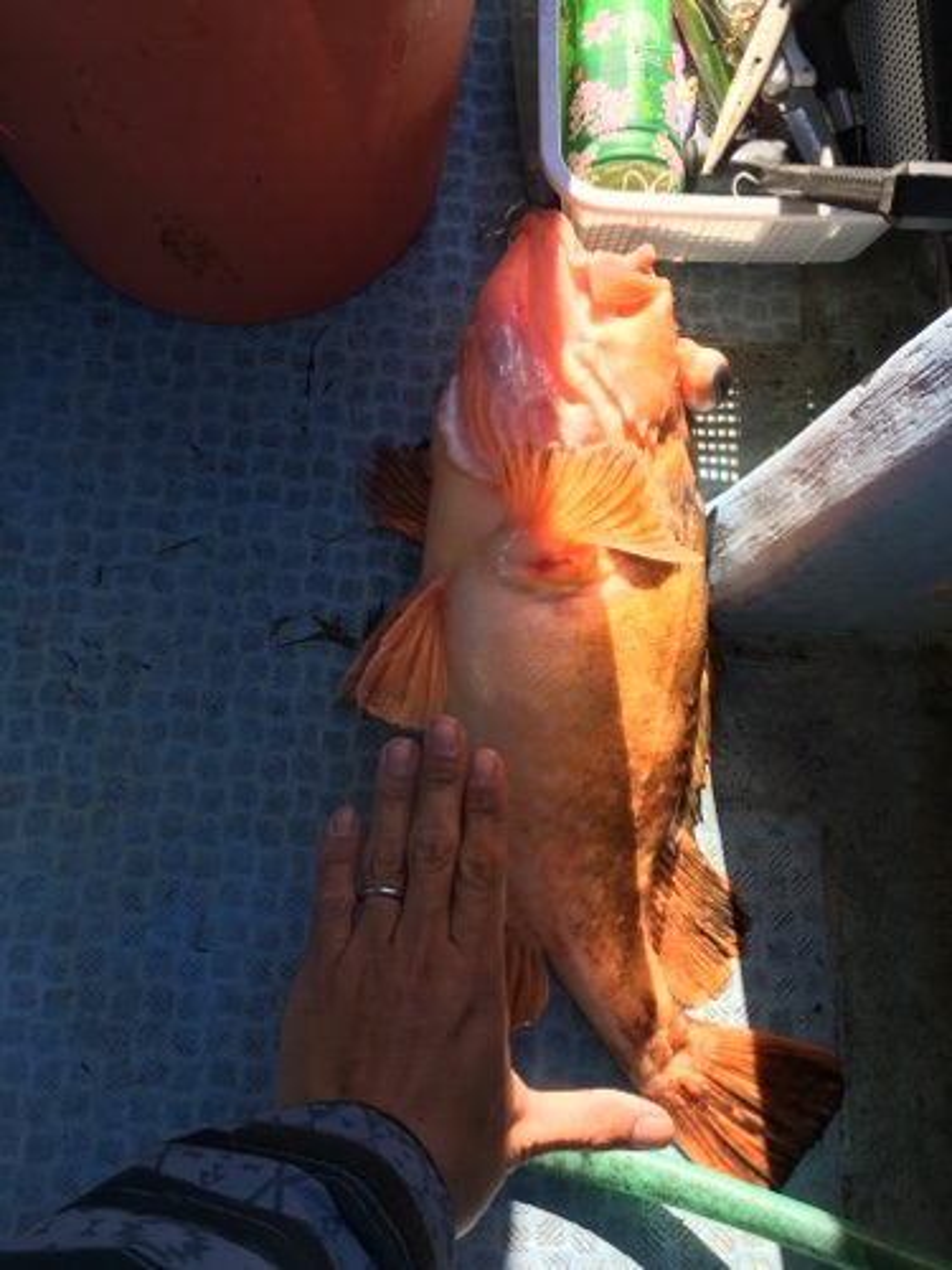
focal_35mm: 29
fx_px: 1063
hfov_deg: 48.2
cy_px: 635
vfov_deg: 61.7
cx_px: 476
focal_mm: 4.15
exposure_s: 1/331
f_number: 2.2
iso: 25
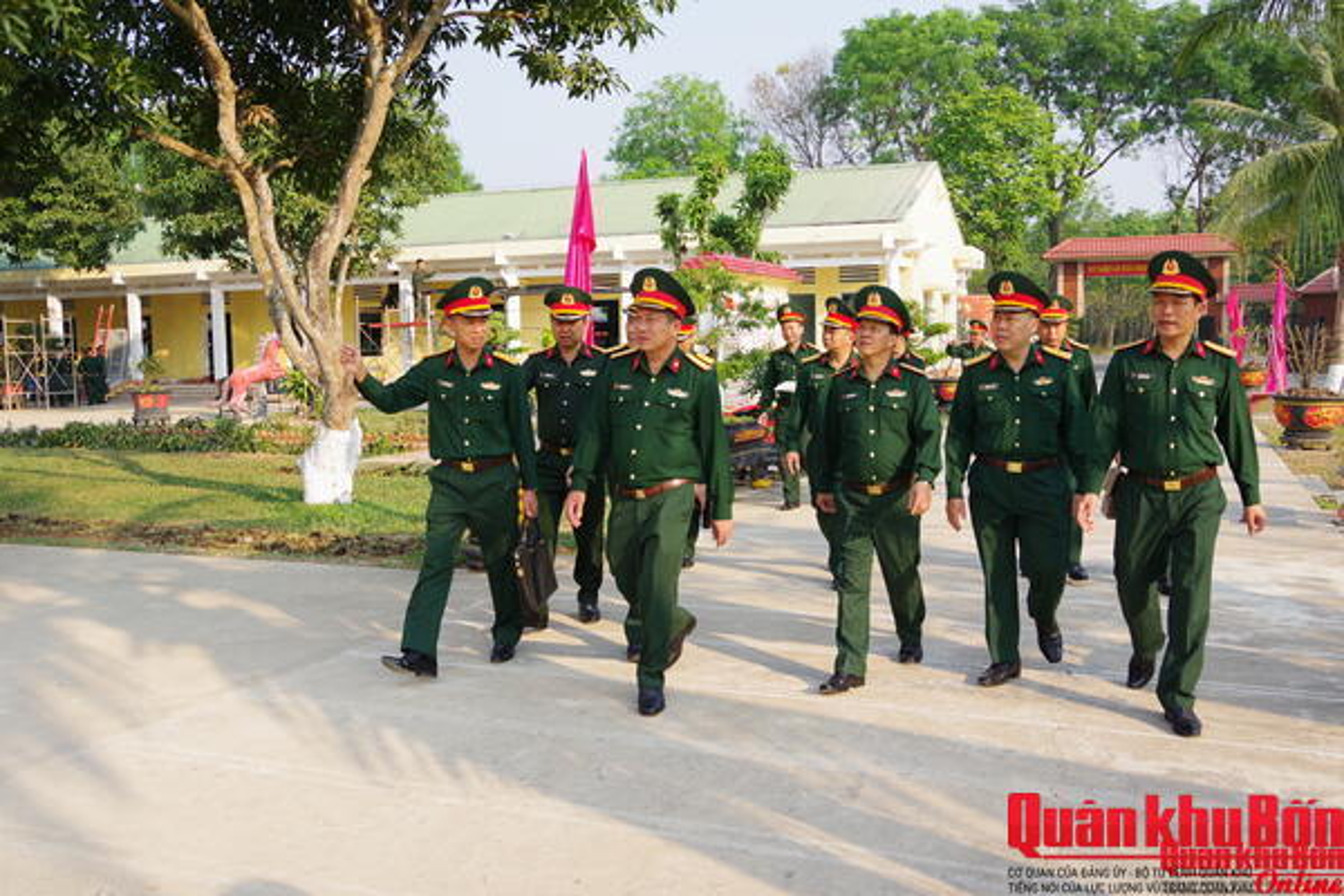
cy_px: 448
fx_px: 1157
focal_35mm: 31
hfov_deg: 60.3
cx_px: 672
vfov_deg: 42.3
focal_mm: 21
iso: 200
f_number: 7.1
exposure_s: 1/160
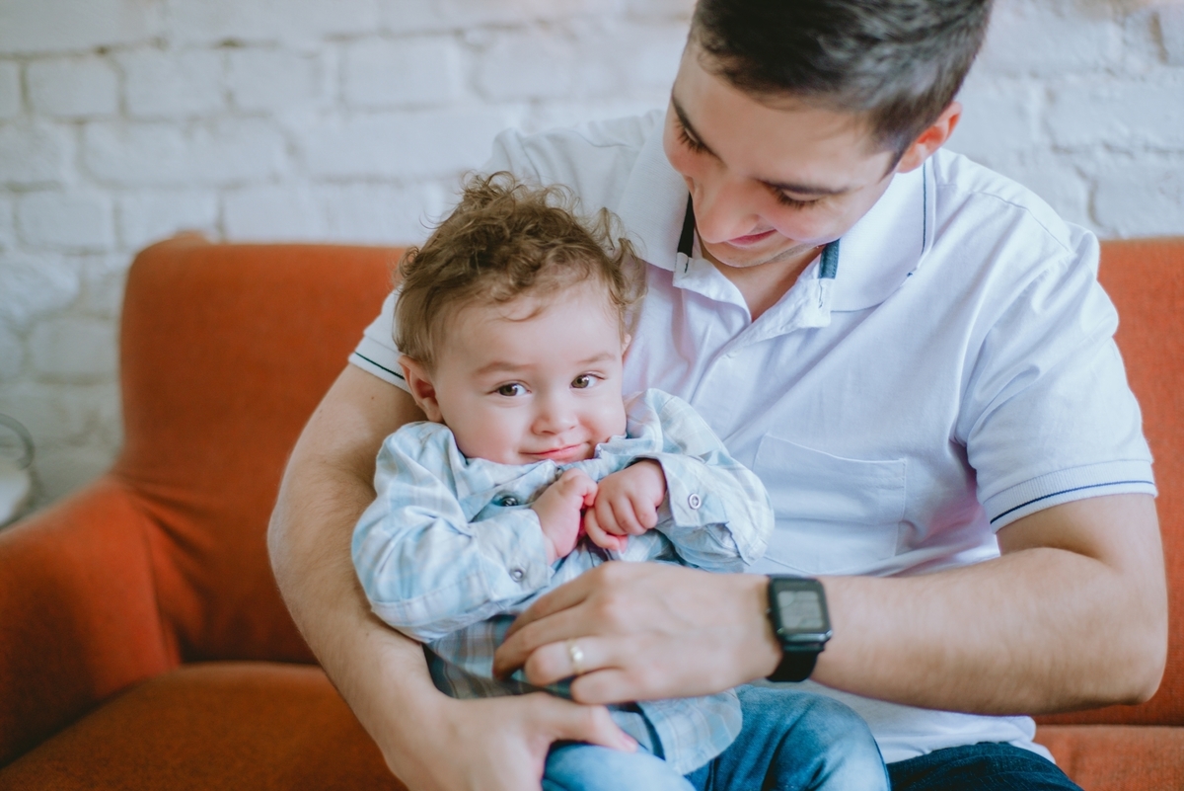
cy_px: 396
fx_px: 1645
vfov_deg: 27.0
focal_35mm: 50
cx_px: 592
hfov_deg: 39.6
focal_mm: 50
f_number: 2.2
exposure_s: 1/160
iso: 400
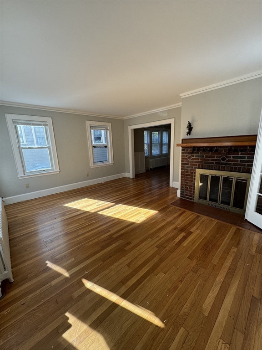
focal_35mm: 14
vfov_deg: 102.1
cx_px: 131
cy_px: 175
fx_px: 141
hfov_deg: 85.7
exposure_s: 1/99
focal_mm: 2.22
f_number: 2.2
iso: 100
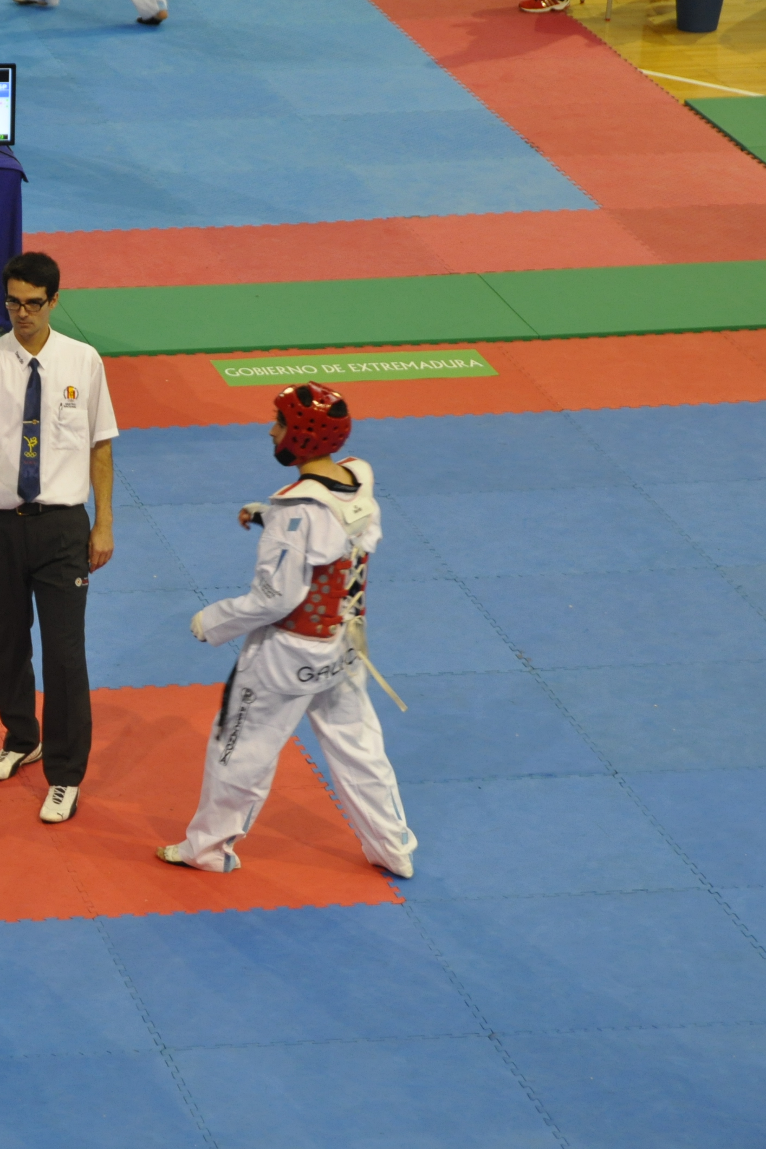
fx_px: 5074
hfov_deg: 8.6
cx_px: 5
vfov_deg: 12.9
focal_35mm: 159
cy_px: 575
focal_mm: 70
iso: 800
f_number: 5
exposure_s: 1/50
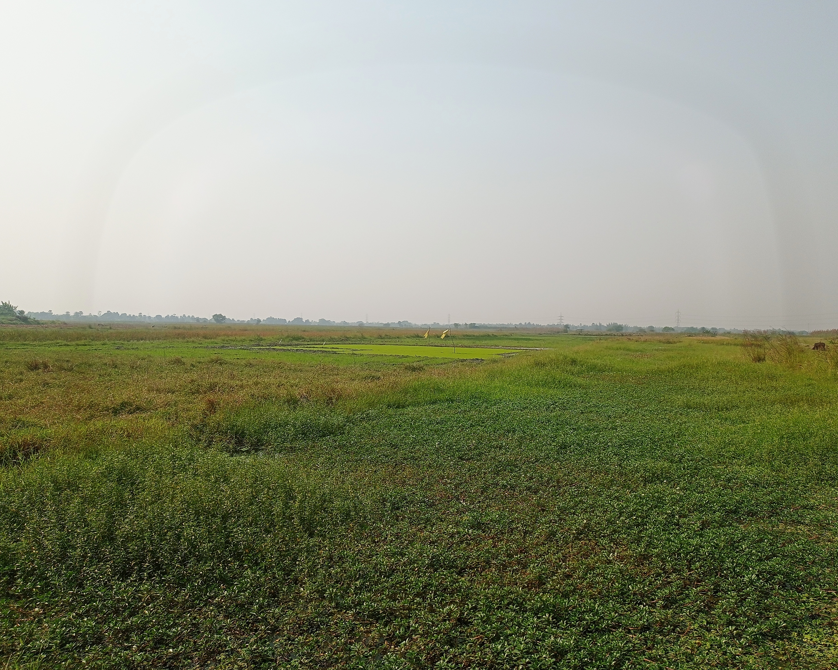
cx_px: 438
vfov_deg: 48.5
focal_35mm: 30
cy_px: 330
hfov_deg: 58.8
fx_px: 744
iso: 104
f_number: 1.79
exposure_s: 1/5988
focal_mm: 4.7
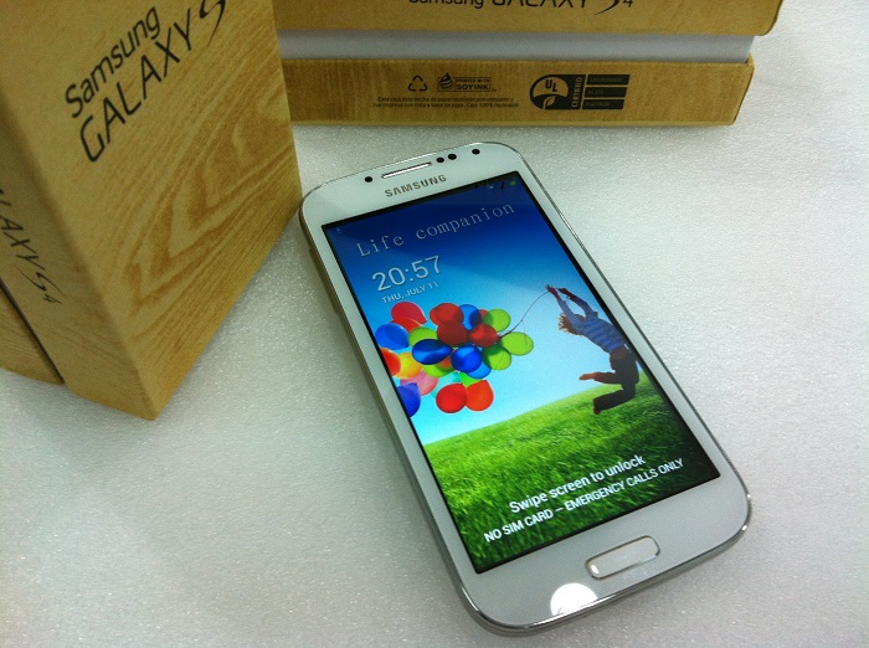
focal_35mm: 35
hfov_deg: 52.7
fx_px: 877
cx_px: 434
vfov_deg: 40.6
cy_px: 324
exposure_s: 1/17
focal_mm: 3.85
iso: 80
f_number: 2.8
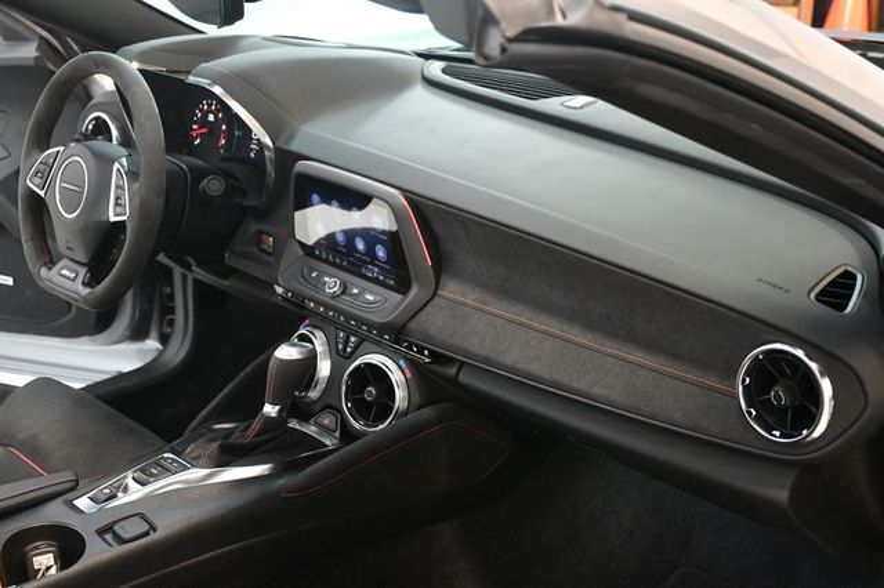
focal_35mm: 51
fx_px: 1252
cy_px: 294
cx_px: 442
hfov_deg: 38.9
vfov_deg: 26.5
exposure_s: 1/80
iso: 3200
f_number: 4.2
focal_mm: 34
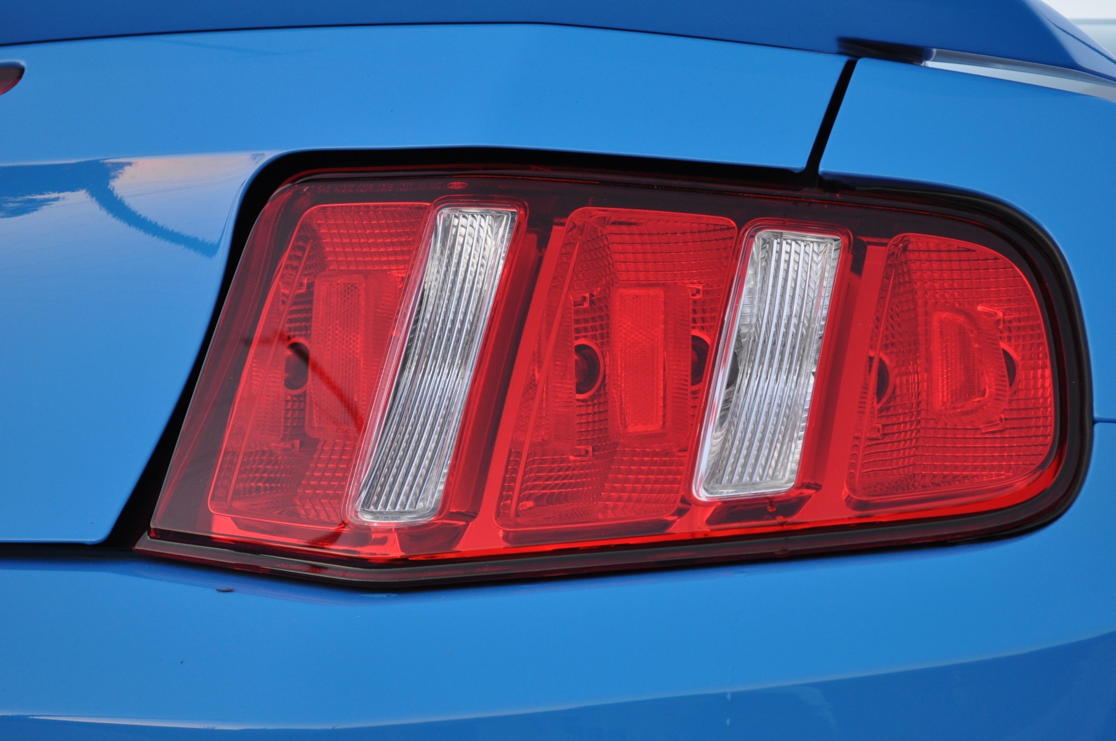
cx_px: 608
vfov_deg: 20.6
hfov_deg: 30.5
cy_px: 350
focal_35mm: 66
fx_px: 2044
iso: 400
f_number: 5.3
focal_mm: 40
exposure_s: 1/60
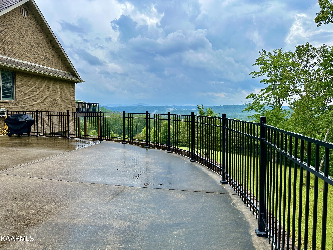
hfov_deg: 71.6
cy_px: 125
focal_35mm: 24
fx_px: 231
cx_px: 166
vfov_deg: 56.8
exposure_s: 1/1664
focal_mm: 6.86
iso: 80
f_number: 1.78
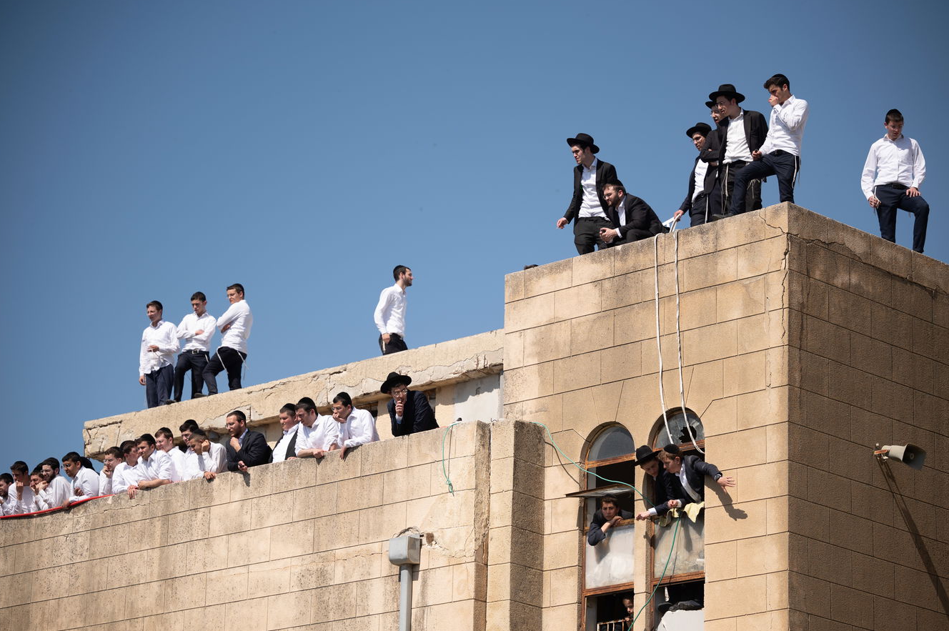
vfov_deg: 11.8
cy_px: 328
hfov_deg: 17.7
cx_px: 490
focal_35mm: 116
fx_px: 3055
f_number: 2.8
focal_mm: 110
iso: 160
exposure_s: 1/5000
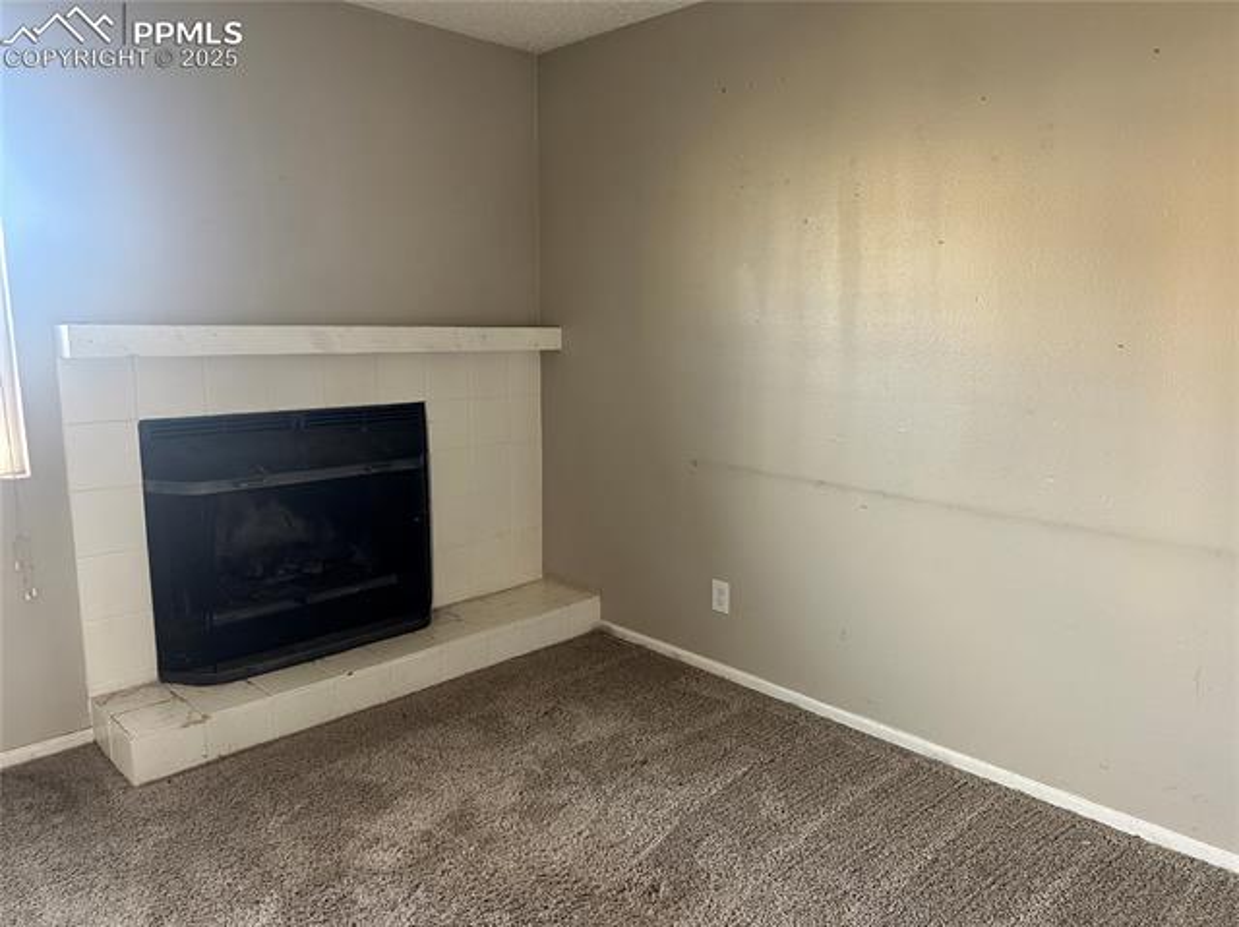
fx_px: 858
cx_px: 620
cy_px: 464
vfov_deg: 56.8
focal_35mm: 24
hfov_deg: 71.6
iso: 250
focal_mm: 6.86
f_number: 1.78
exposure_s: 1/60
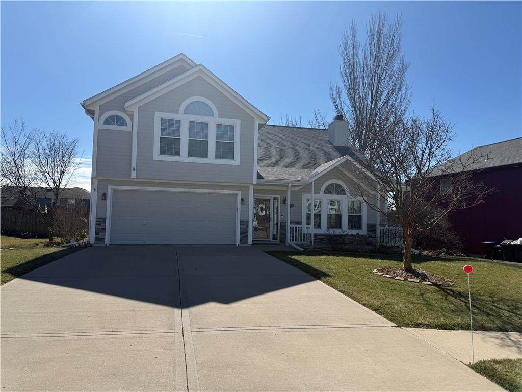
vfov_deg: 56.8
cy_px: 196
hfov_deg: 71.6
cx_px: 261
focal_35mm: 24
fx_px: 362
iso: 80
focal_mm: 6.76
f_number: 1.78
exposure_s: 1/6711
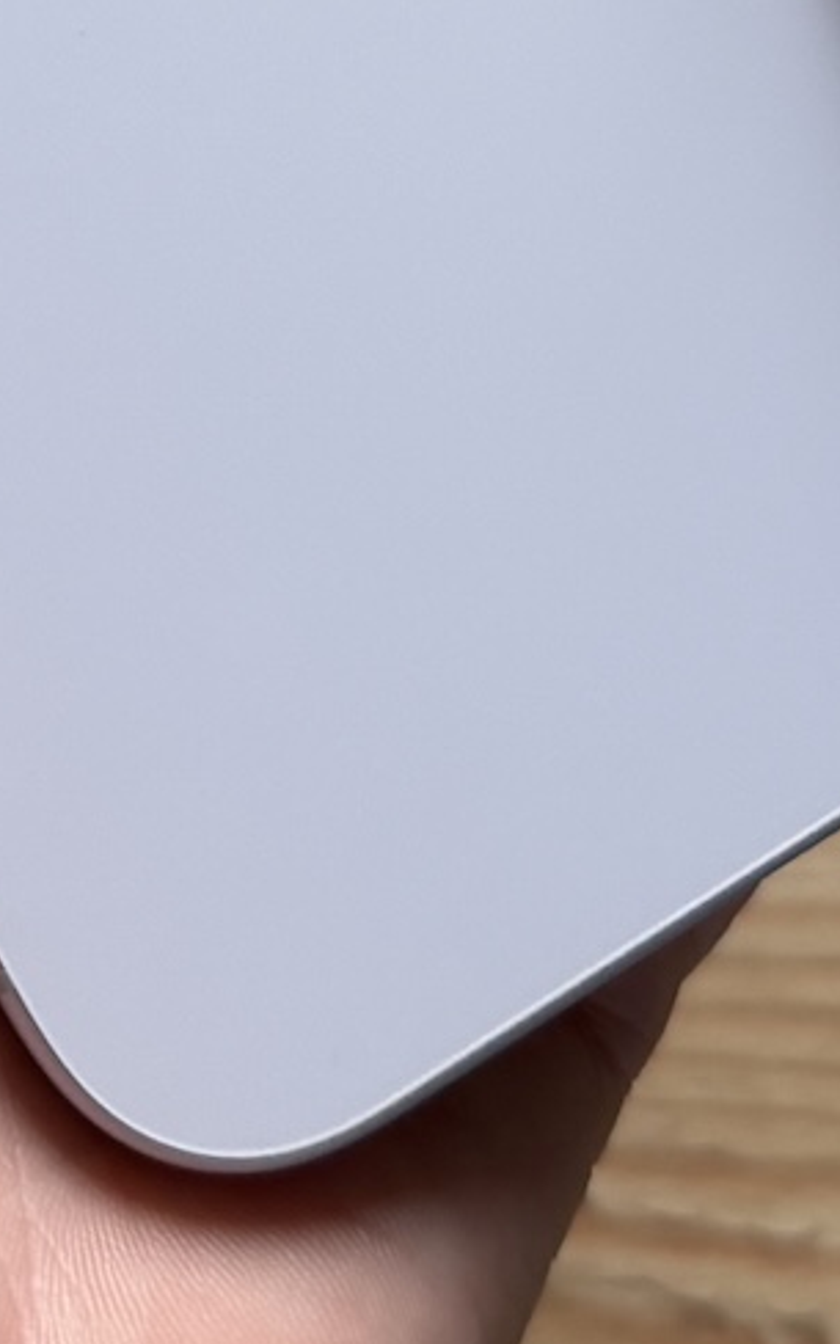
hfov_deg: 13.0
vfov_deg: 19.9
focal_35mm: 99
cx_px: -25
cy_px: -200
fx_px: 3626
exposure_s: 1/85
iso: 200
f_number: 1.78
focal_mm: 6.76
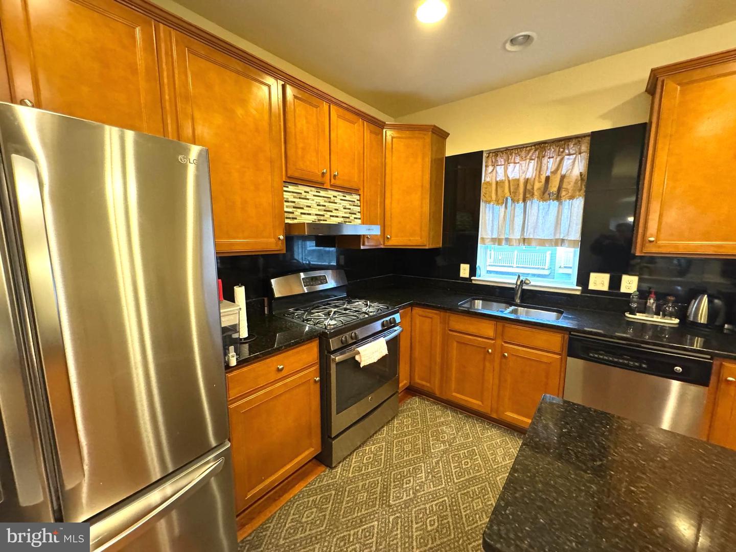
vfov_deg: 85.7
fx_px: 298
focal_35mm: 14
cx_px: 368
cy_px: 276
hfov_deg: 102.1
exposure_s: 1/60
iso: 1000
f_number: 2.2
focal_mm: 2.22
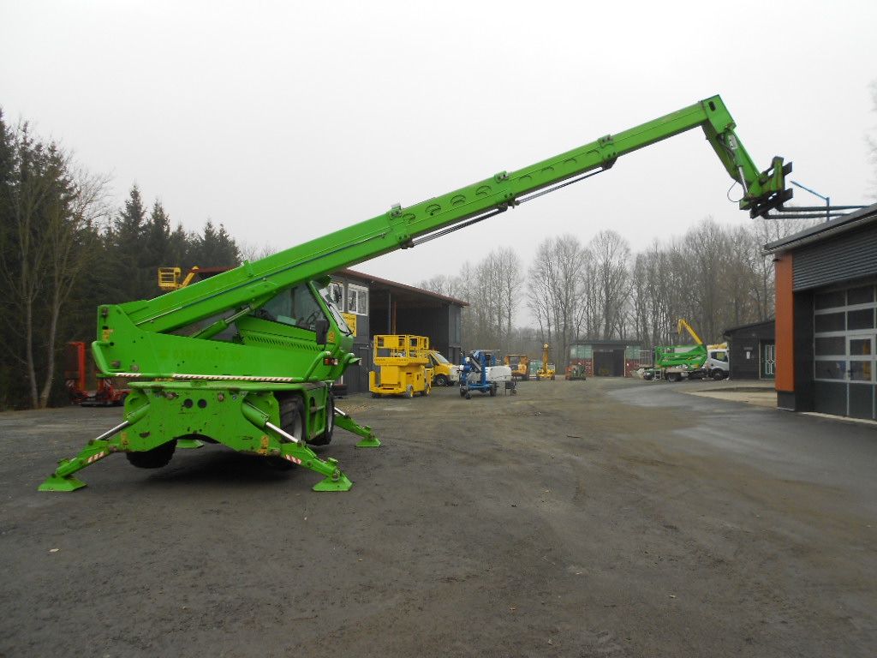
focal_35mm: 26
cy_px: 329
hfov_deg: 67.3
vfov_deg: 53.1
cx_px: 438
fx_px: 659
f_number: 3.2
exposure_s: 1/250
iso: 80
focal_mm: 4.6
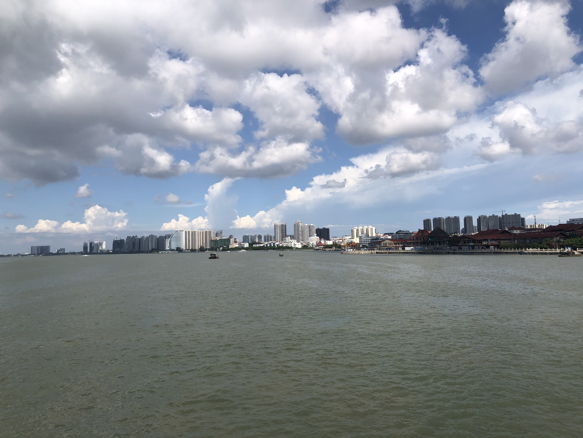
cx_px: 292
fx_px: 472
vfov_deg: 49.7
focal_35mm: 28
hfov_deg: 63.4
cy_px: 219
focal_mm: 3.99
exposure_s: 1/4000
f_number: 1.8
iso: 25
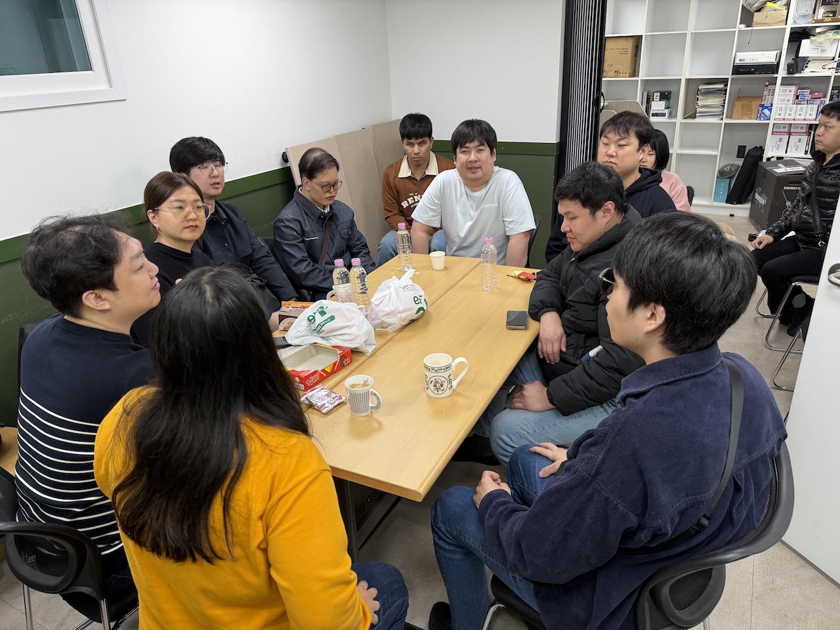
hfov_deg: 71.6
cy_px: 315
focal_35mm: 24
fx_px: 582
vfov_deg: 56.8
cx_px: 420
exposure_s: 1/121
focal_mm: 6.76
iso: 125
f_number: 1.78
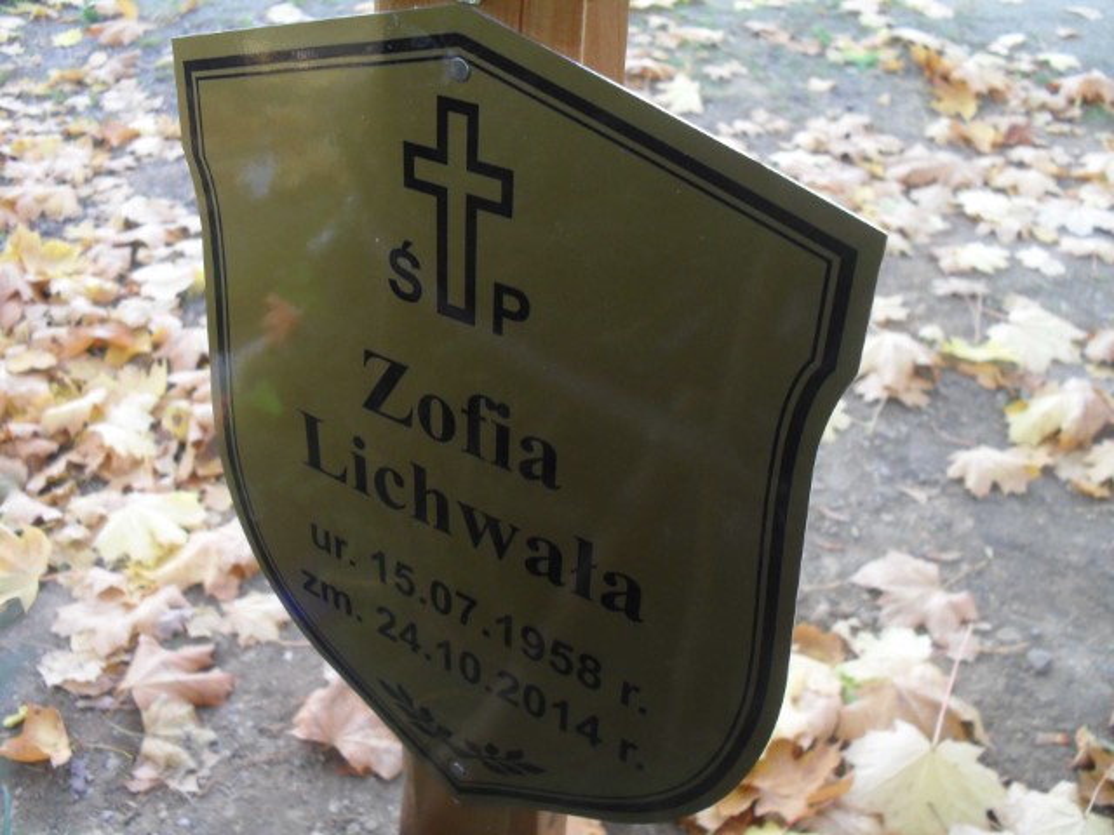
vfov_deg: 40.7
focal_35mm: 35
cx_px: 557
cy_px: 418
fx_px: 1126
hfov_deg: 52.6
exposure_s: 1/45
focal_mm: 6.3
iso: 120
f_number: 3.2
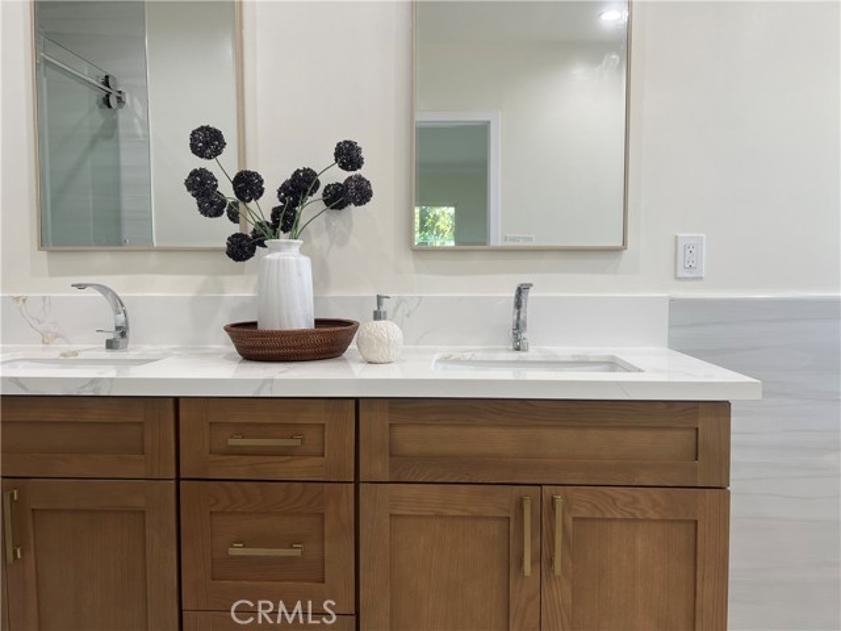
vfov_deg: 53.1
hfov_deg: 67.3
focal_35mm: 26
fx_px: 632
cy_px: 316
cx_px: 420
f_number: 1.5
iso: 50
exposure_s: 1/120
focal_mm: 5.7
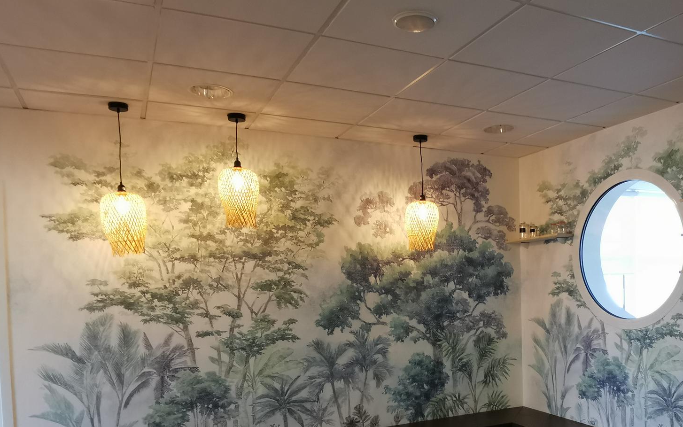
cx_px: 446
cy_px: 308
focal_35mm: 28
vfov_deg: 43.4
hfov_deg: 65.0
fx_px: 521
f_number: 2.2
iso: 200
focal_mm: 2.26
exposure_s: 1/33.3
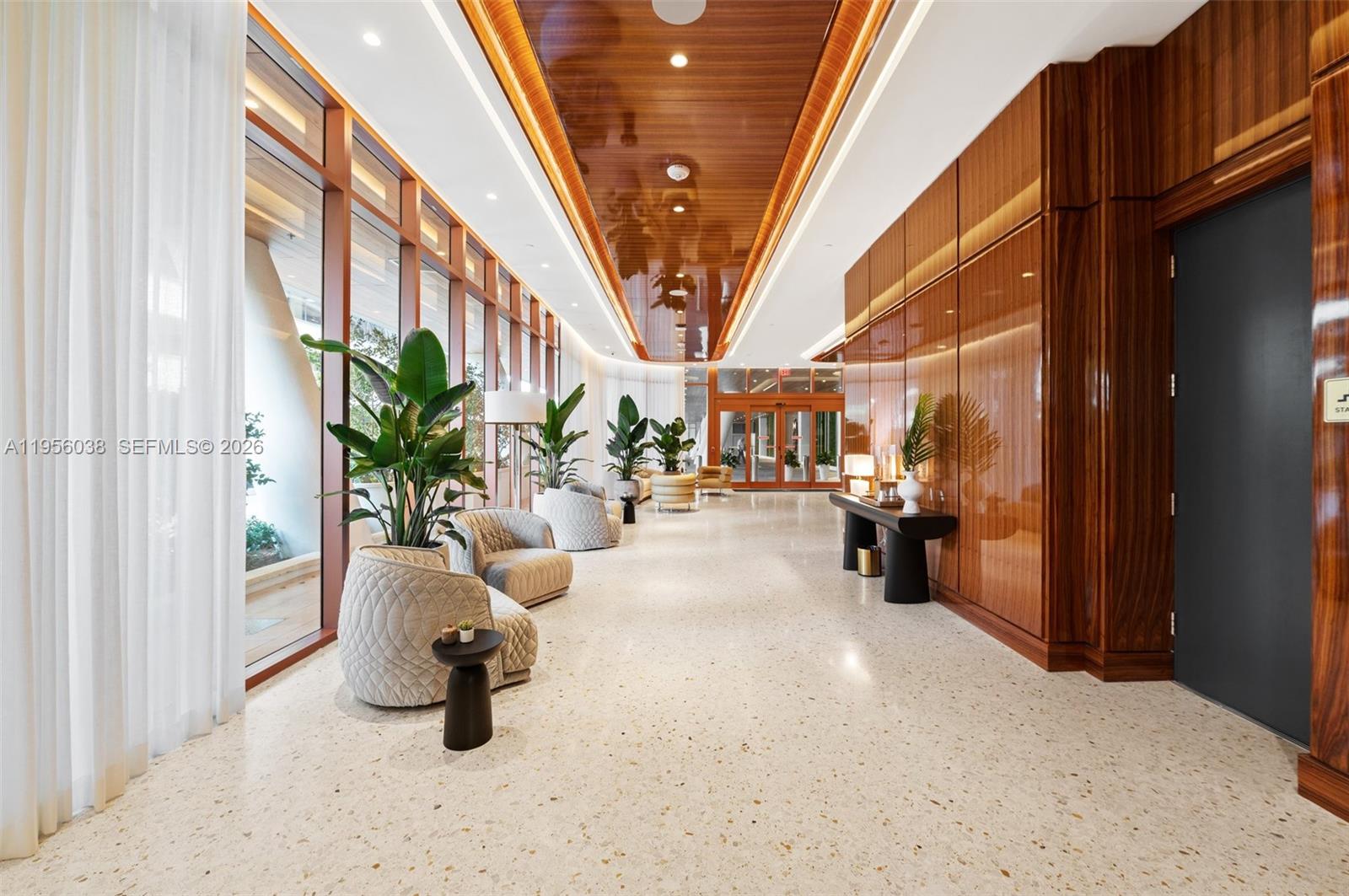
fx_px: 524
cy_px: 448
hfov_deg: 104.3
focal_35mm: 14
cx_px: 674
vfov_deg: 81.1
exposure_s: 1/3
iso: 200
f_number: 8
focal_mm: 14
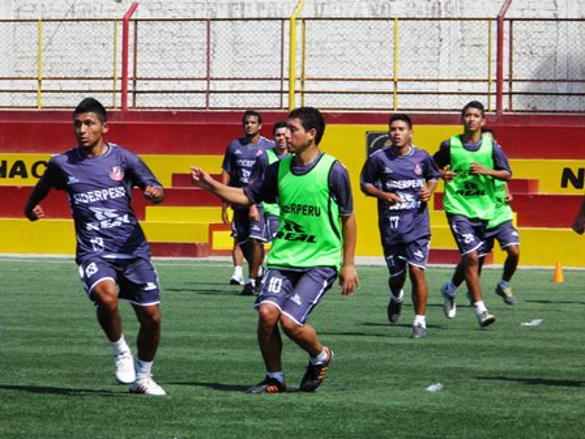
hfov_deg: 6.9
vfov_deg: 5.2
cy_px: 220
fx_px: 4850
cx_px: 292
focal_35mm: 287
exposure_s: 1/250
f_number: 6
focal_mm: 51.5
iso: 50
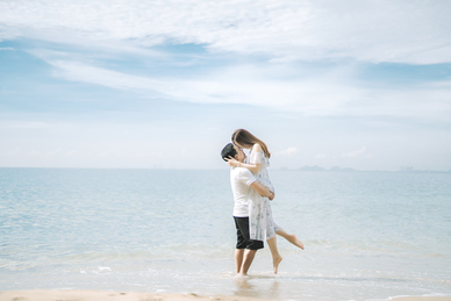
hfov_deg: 39.6
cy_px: 150
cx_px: 226
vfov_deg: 27.0
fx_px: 627
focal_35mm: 50
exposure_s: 1/6400
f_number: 1.4
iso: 100
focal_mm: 50
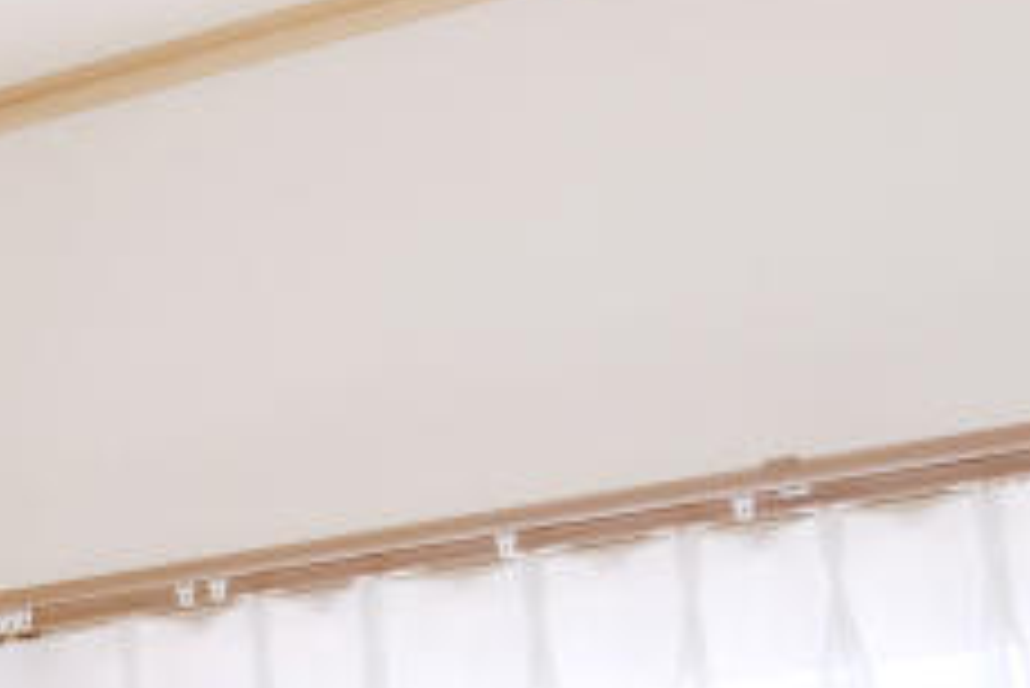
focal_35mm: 95
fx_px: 2720
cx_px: -630
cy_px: 913
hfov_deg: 18.4
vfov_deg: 13.8
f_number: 8
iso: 200
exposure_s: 1/30
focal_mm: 19.1
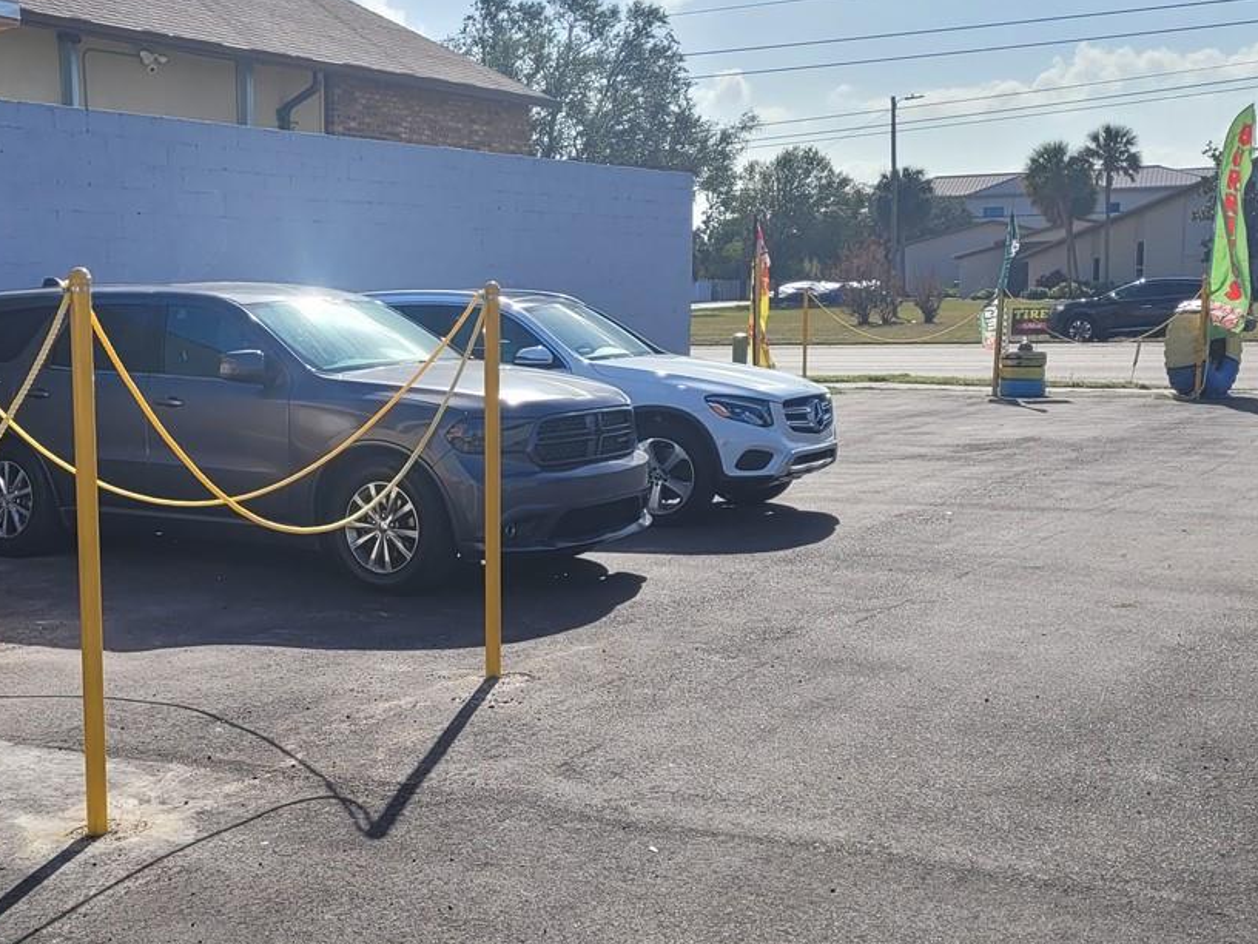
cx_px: 276
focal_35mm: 51
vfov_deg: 28.5
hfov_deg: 36.4
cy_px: 523
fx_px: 1853
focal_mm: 5.4
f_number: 1.8
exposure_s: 1/3001
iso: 40
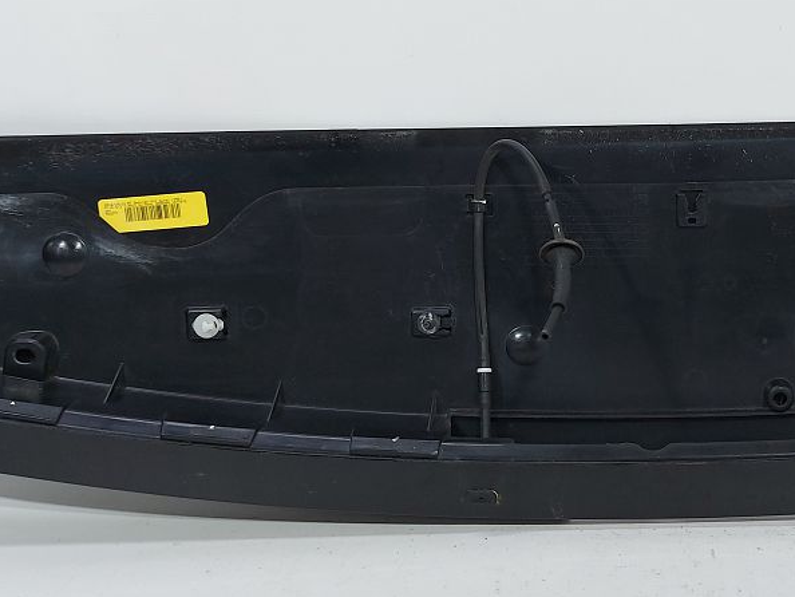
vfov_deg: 26.1
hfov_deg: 32.9
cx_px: 689
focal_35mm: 56
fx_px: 1287
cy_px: 290
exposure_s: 1/50
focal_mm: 5.23
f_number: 1.8
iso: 50
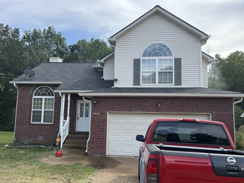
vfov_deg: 53.1
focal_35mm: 26
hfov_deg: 67.3
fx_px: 183
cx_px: 122
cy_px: 92
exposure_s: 1/1449
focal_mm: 5.7
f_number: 1.5
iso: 50
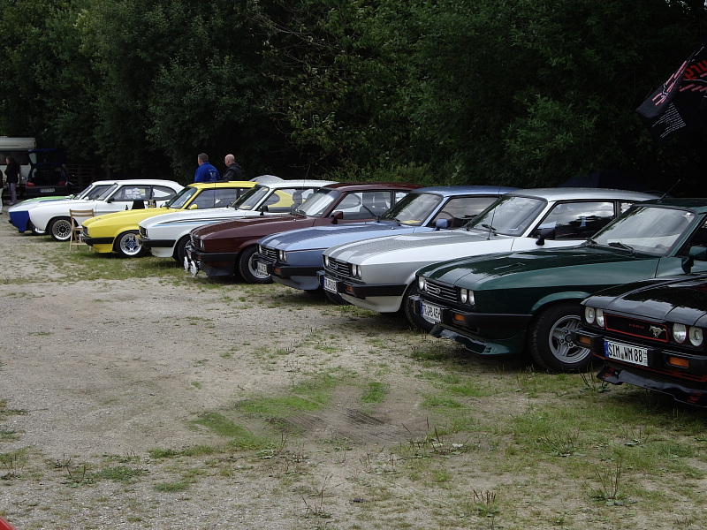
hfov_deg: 29.8
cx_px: 354
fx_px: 1328
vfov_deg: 22.6
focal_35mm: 65
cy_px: 265
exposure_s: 1/250
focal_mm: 13.7
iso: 50
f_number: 3.8
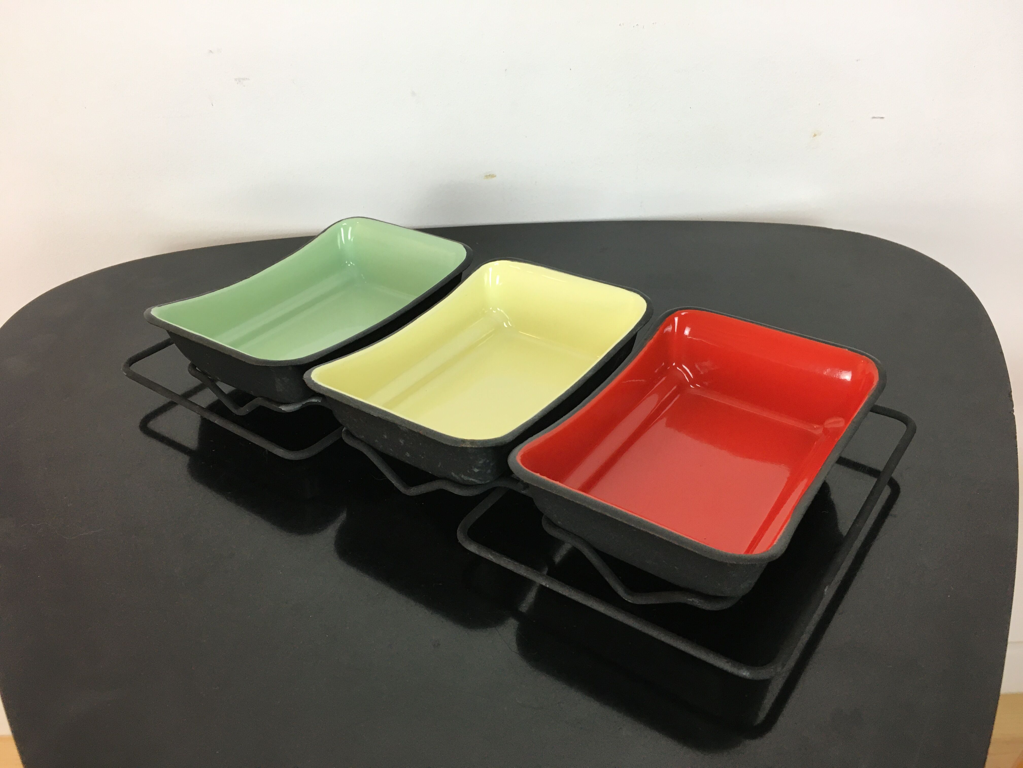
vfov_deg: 48.2
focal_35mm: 29
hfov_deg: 61.7
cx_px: 512
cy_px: 384
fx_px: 857
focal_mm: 4.15
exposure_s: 1/33
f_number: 2.2
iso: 50
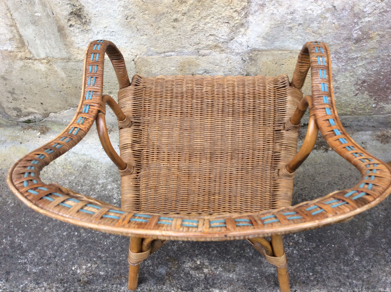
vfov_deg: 44.1
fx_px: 361
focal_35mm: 32
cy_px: 146
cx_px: 196
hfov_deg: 56.9
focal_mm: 3.3
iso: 32
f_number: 2.4
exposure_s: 1/227
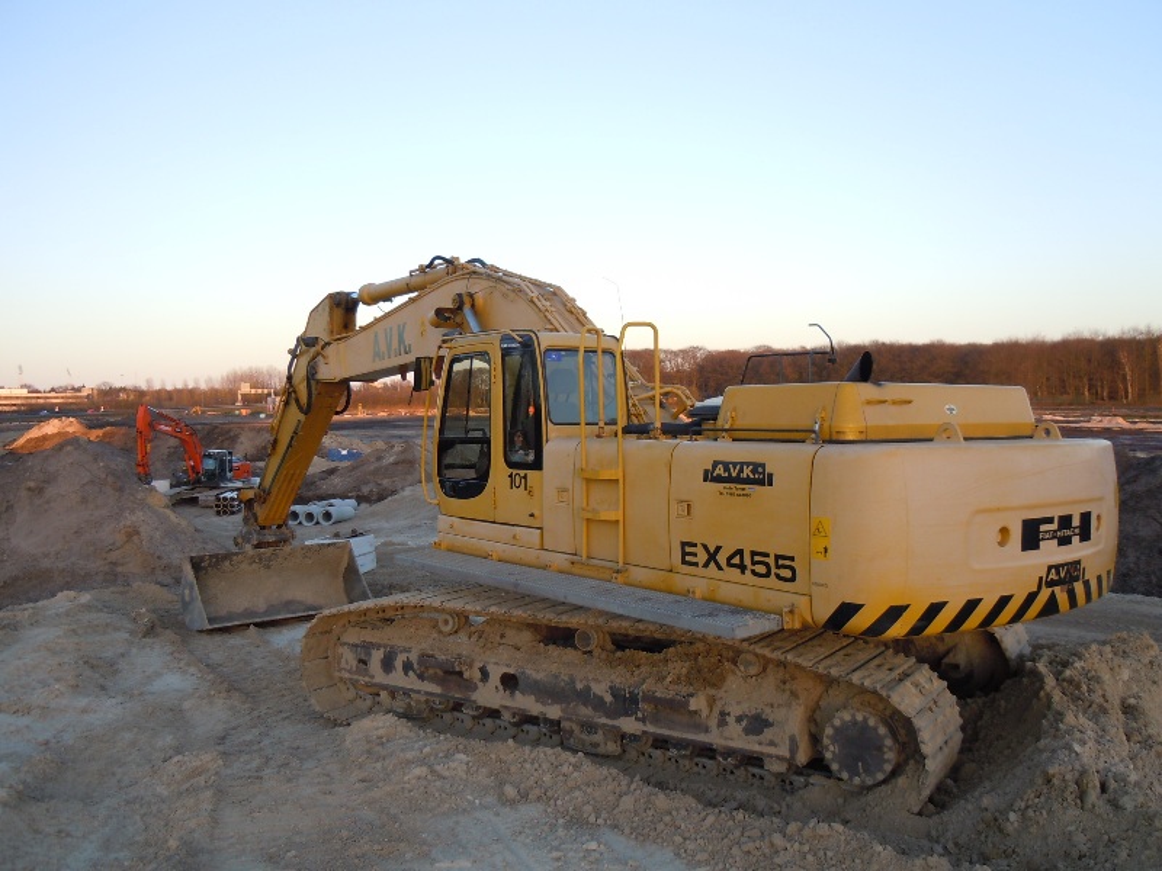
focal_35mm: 30
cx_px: 581
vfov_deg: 46.8
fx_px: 1007
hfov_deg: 60.0
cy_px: 436
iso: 100
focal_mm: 5.4
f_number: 3.5
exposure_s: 1/100
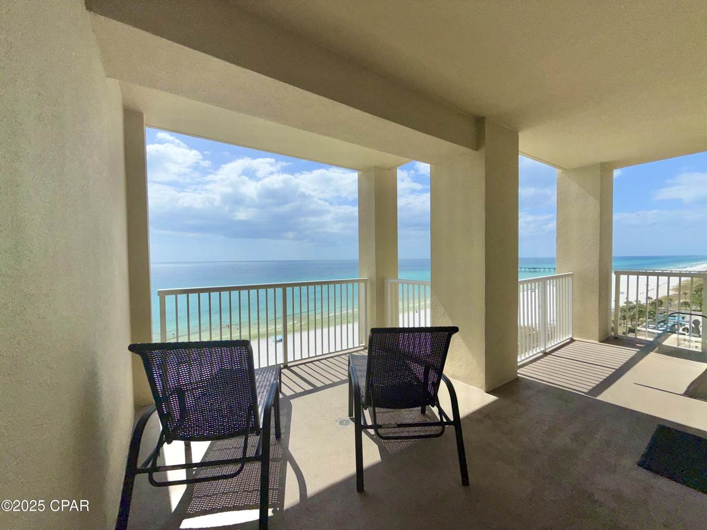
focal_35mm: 14
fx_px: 286
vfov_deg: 85.7
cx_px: 354
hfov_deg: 102.1
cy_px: 265
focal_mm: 2.22
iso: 16
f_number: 2.2
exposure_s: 1/3663
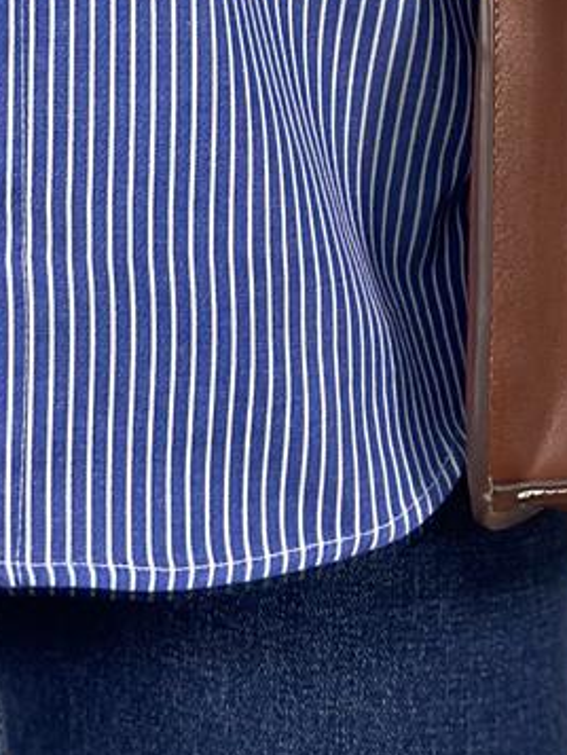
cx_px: 2
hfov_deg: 6.9
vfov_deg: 8.8
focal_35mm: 215
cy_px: -639
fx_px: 4693
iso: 100
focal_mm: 6.86
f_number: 1.78
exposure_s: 1/100
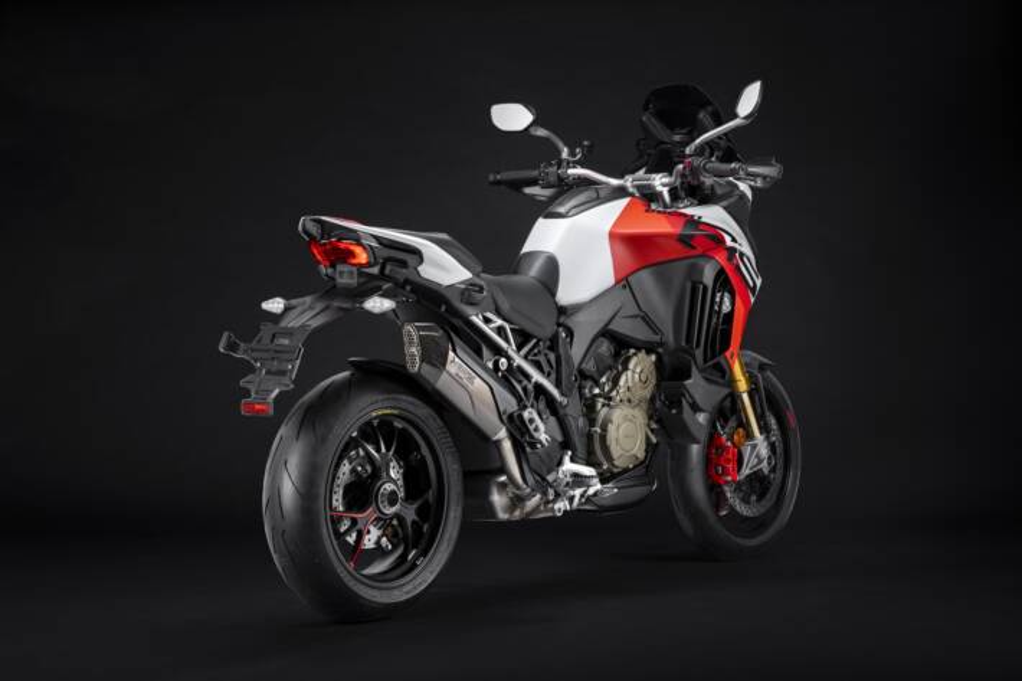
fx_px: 2980
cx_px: 511
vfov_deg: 13.0
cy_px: 340
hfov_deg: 19.5
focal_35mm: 105
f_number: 11
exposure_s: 1/160
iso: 100
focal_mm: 105
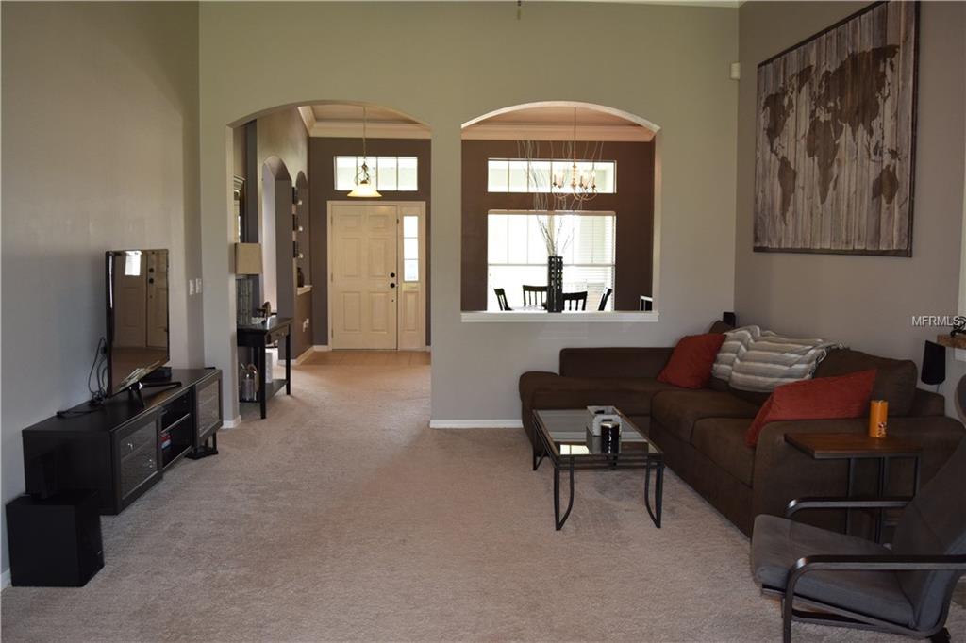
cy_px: 322
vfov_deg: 43.6
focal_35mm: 30
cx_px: 483
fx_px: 805
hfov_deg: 61.9
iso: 800
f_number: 5
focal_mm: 20
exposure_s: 1/100
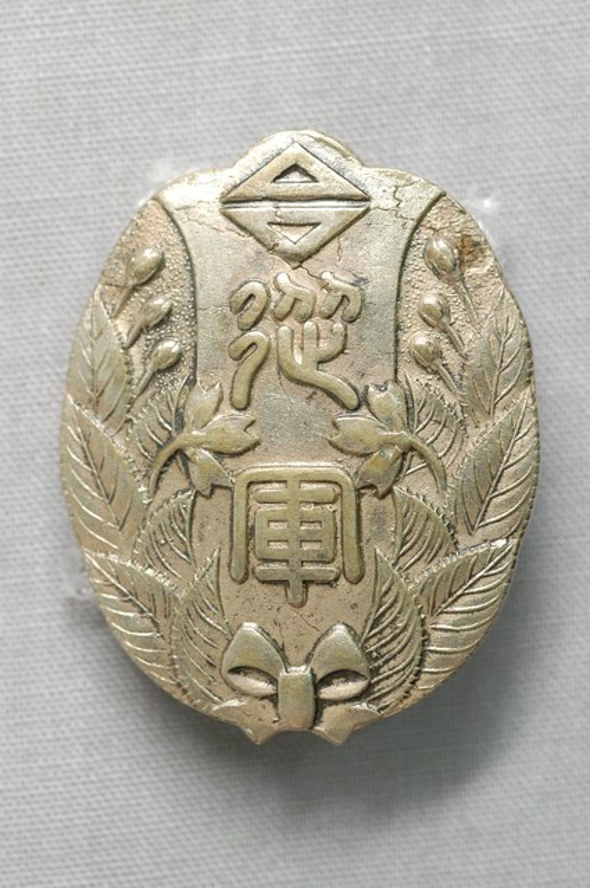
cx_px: 295
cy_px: 444
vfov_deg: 22.6
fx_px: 2218
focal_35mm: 90
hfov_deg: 15.1
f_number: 10
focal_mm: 60
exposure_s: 1/13
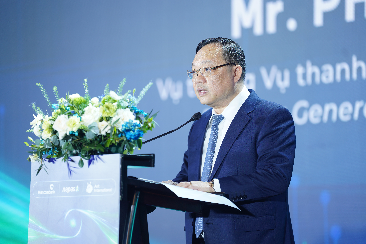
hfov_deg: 13.0
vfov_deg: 8.7
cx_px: 183
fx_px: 1606
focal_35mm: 158
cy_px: 122
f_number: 2.8
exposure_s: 1/100
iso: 160
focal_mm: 158
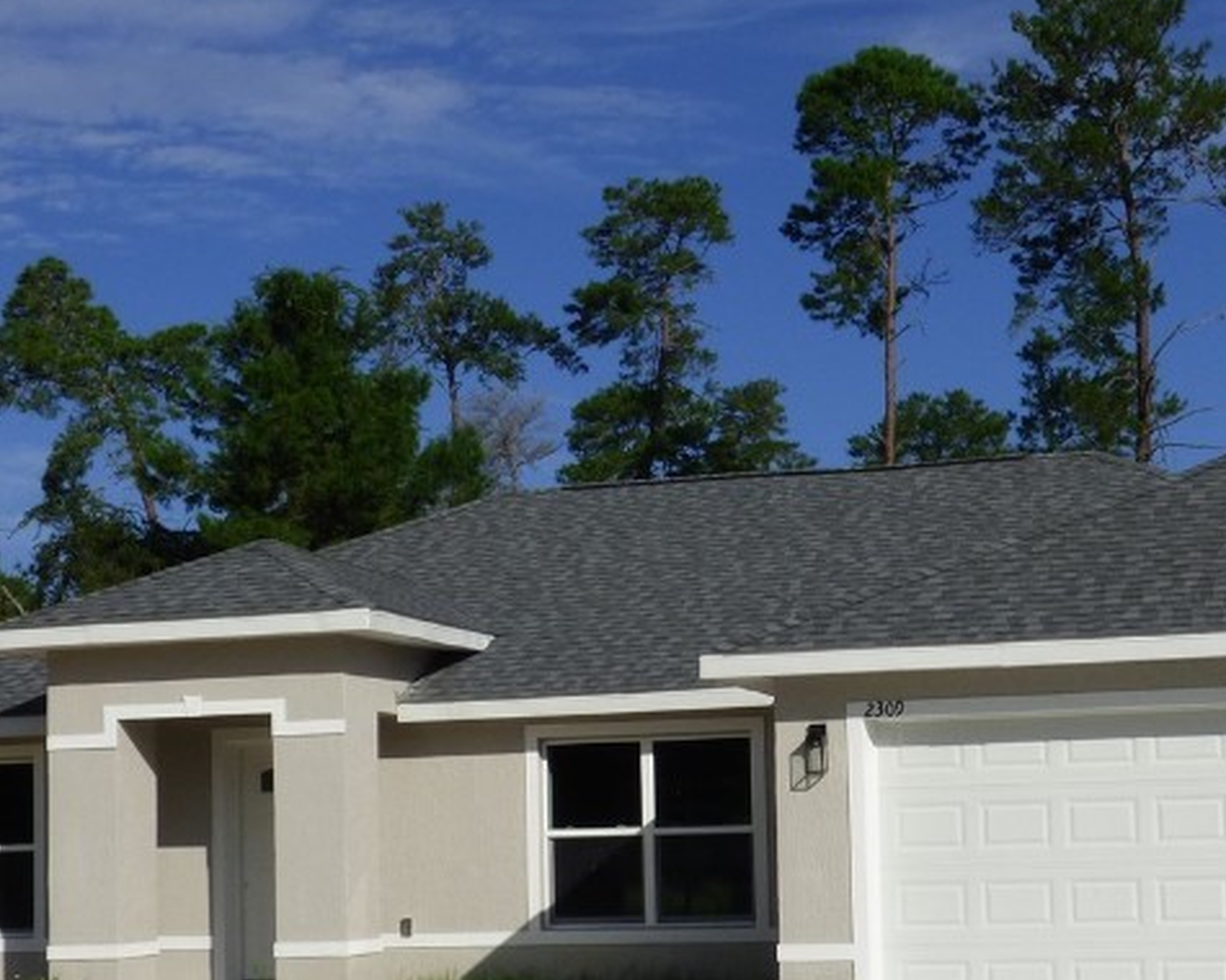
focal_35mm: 61
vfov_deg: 24.8
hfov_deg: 30.8
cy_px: 671
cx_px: 785
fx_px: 2213
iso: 100
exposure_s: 1/1600
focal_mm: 5.04
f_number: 4.5
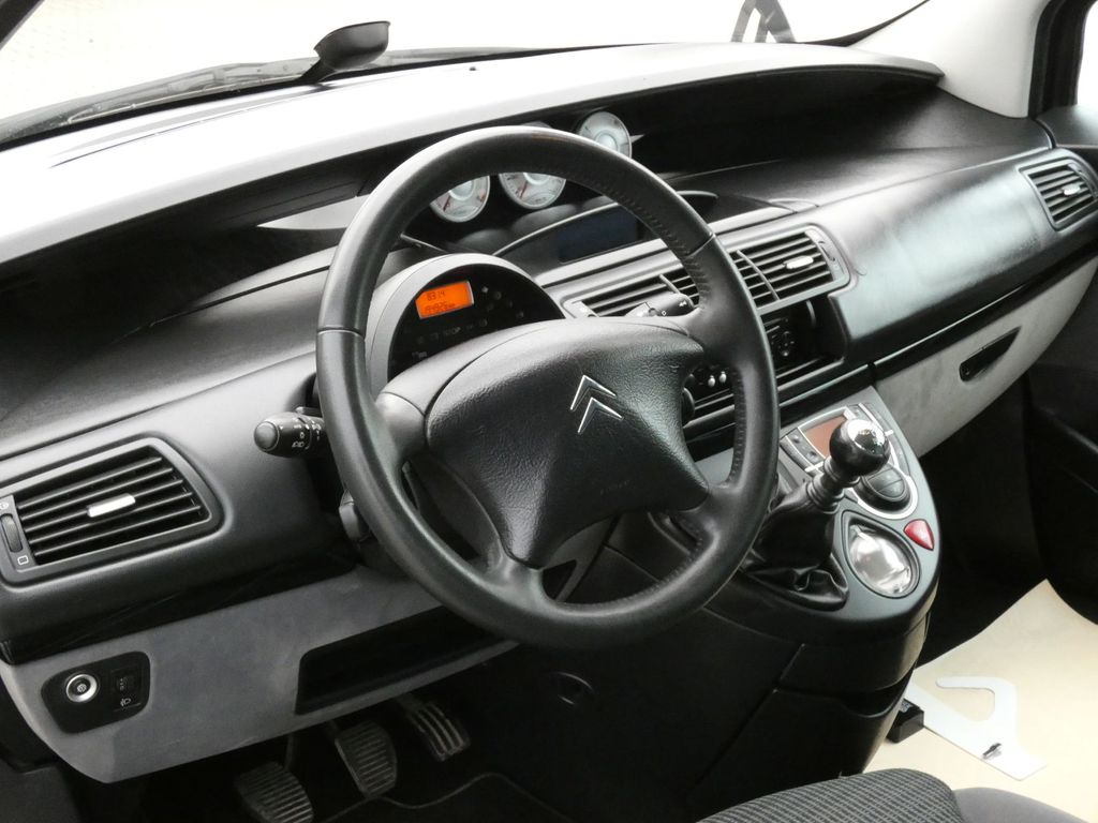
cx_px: 549
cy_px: 412
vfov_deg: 31.5
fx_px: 1459
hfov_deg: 41.2
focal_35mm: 46
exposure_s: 1/80
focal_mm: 8.2
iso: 1250
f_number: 5.6
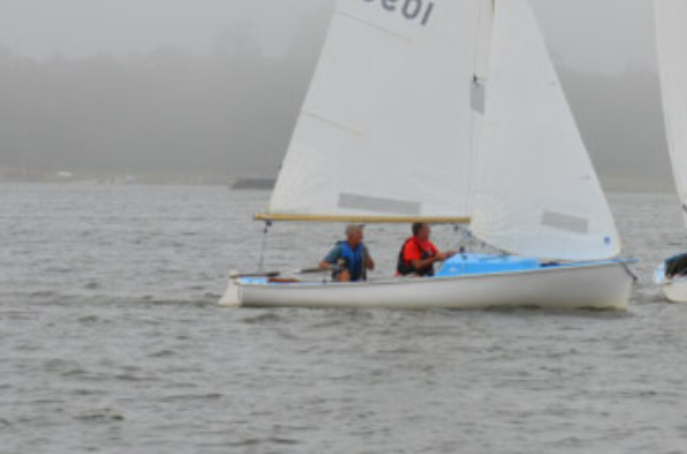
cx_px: 702
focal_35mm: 289
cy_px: -27
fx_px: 5501
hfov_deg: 7.1
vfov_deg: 4.7
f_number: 9
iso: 100
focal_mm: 80
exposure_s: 1/320
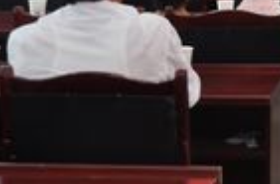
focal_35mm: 128
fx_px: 992
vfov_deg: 10.1
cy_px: -129
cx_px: 417
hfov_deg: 14.9
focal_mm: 24
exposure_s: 1/15
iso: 450
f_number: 4
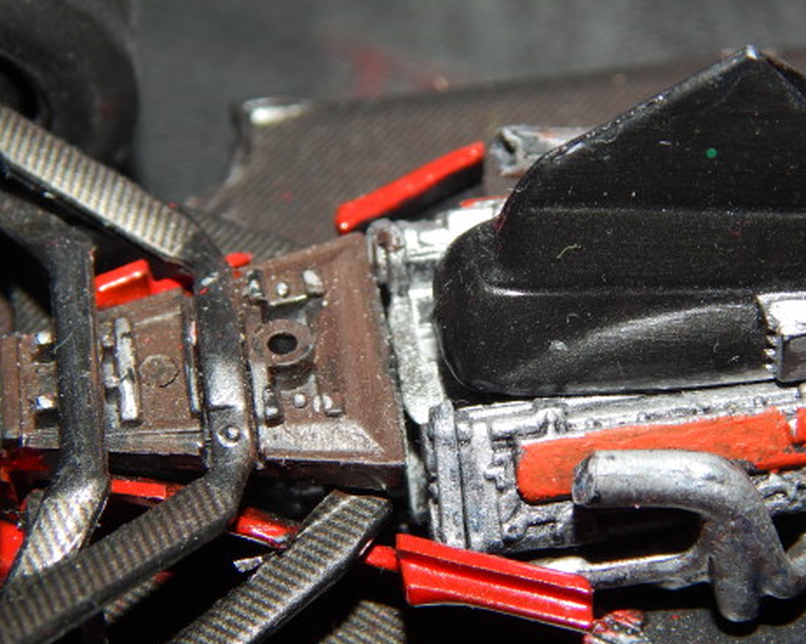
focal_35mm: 91
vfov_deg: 16.9
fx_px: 2169
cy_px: 361
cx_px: 462
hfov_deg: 21.0
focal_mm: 12.3
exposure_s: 1/30
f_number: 8.2
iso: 200
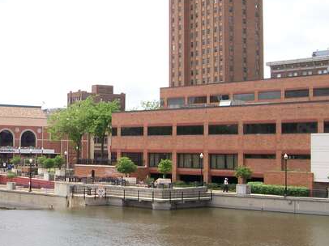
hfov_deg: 26.7
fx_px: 674
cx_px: 47
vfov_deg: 20.7
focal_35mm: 71
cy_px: 104
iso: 80
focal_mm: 6
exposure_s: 1/404
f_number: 4.8
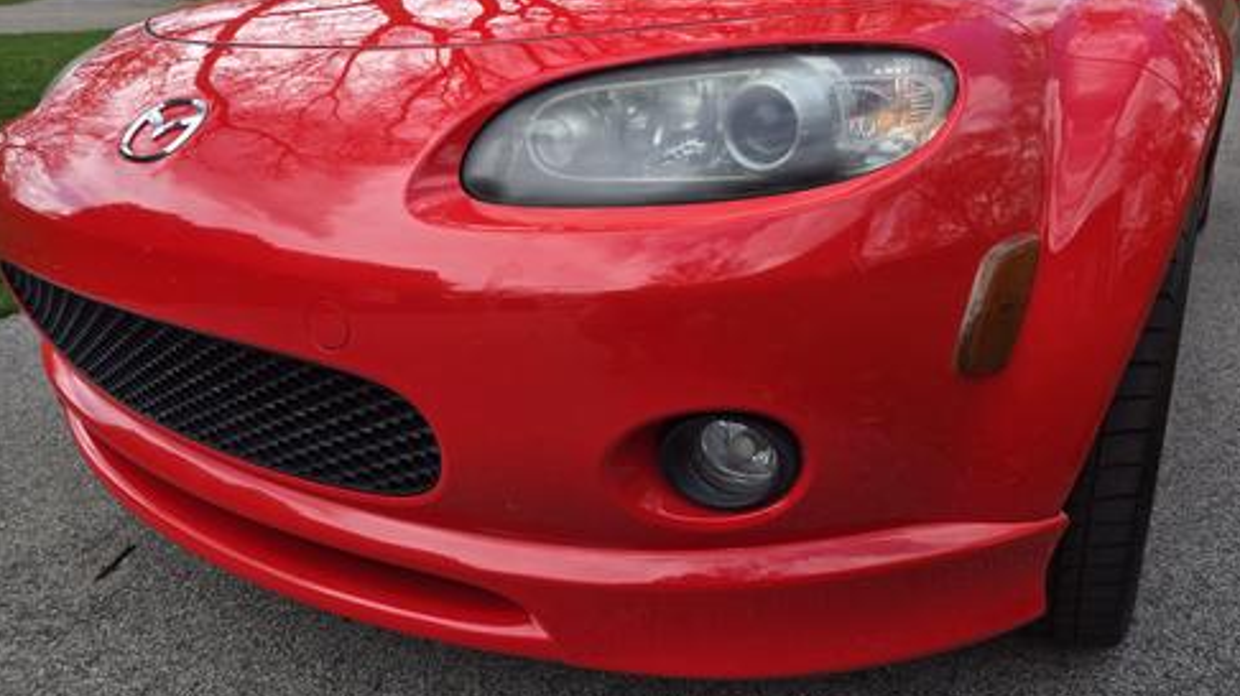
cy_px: 255
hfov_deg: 71.9
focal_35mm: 26
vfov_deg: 43.9
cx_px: 635
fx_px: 855
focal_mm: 5.4
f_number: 1.8
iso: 25
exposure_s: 1/553
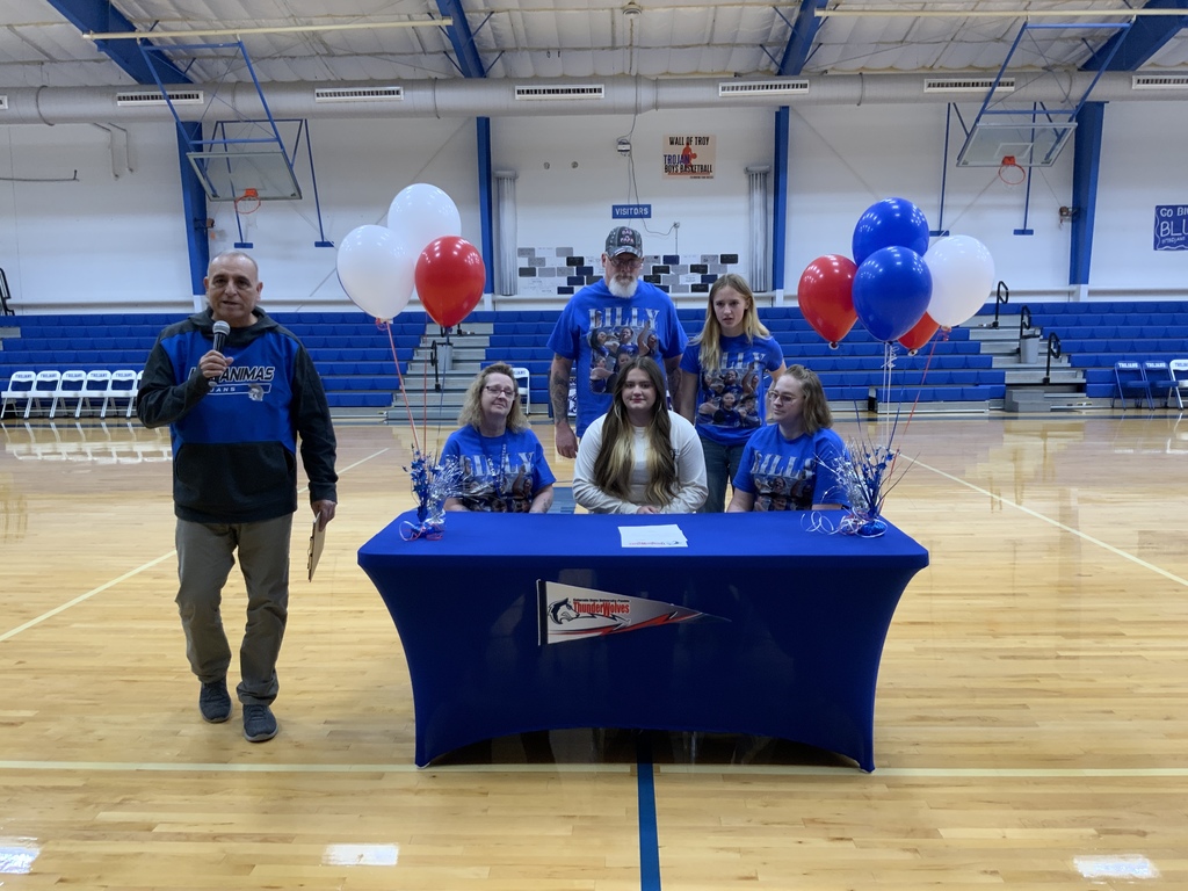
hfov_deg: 61.7
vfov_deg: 48.2
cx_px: 594
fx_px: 995
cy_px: 446
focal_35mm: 29
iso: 100
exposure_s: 1/60
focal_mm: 3
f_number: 1.8
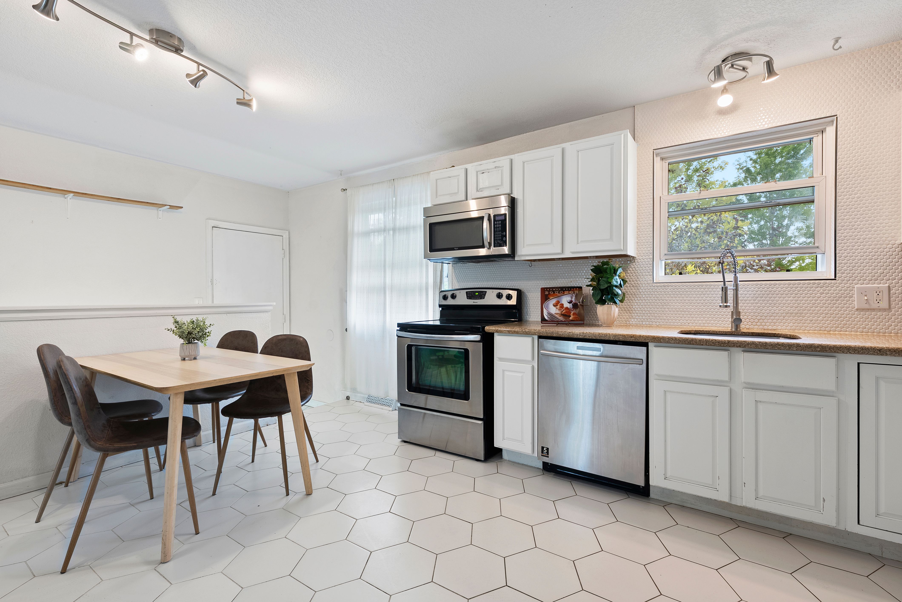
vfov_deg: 73.8
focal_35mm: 16
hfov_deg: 96.7
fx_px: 401
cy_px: 301
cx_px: 451
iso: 200
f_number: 9
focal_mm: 16
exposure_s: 1/1.67
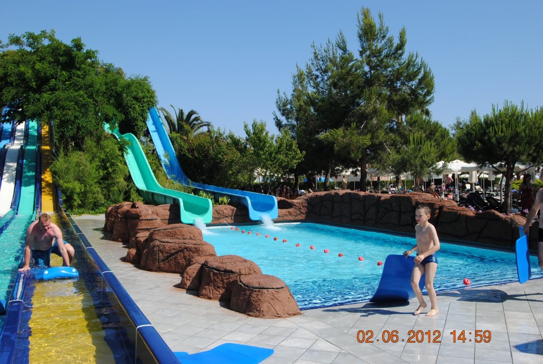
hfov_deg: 53.1
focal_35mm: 36
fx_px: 544
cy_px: 182
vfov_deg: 37.0
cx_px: 272
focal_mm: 24
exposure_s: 1/250
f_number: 8
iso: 100
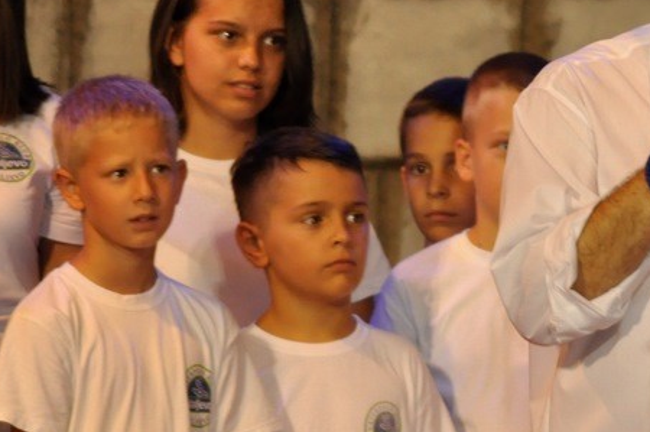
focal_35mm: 800
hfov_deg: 2.6
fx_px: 14429
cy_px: 271
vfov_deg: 1.7
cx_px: 807
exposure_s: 1/60
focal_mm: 200
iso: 800
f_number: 5.6
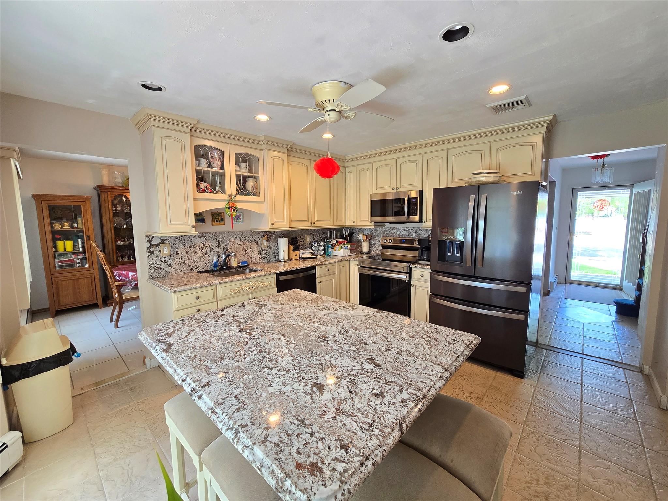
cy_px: 250
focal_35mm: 13
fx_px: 251
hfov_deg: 106.2
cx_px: 334
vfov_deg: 89.9
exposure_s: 1/60
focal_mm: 2.2
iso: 200
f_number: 2.2
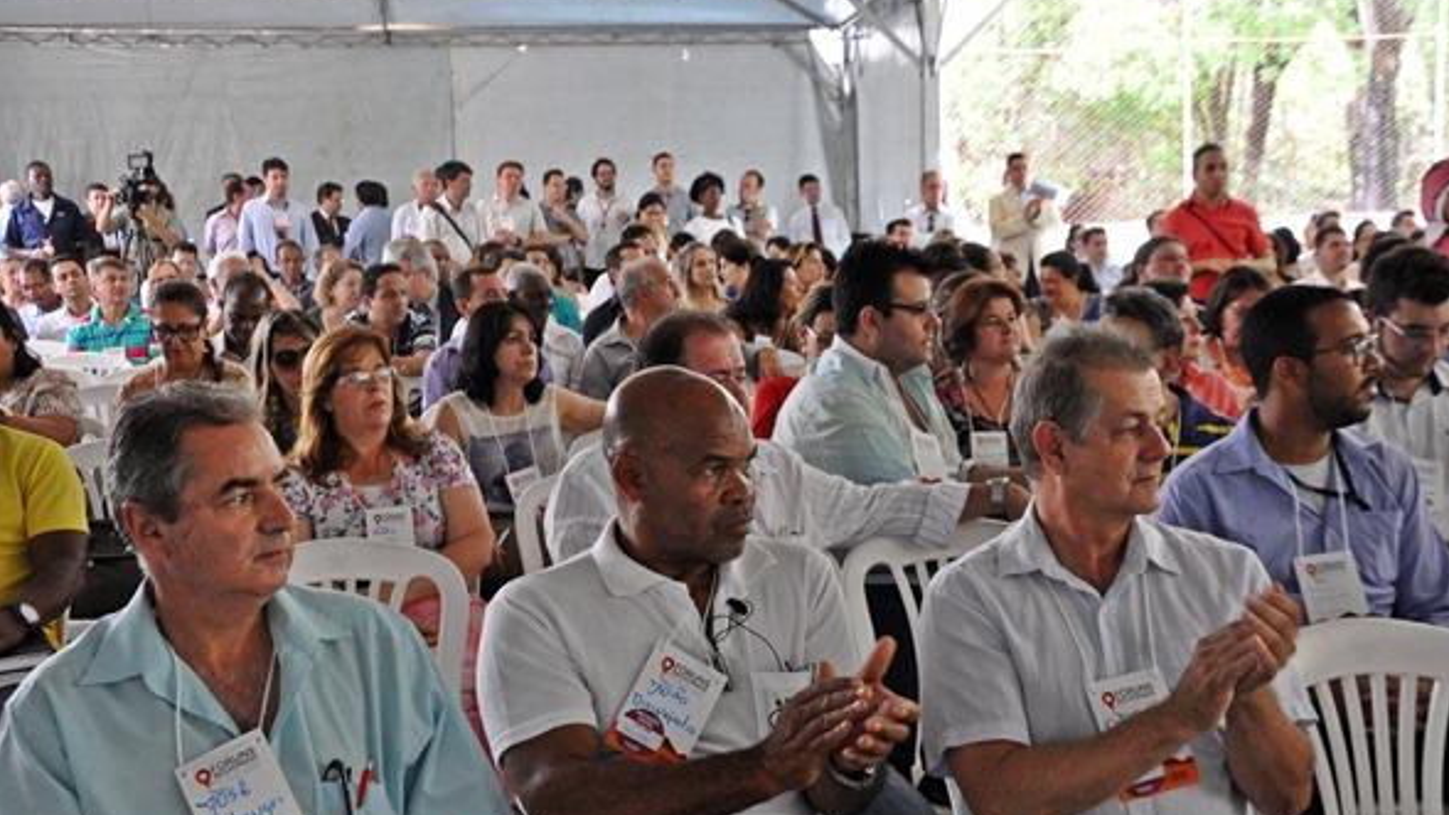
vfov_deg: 24.9
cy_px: 474
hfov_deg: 42.9
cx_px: 736
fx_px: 1844
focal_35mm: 48
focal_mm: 30
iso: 1600
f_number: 7.1
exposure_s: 1/50
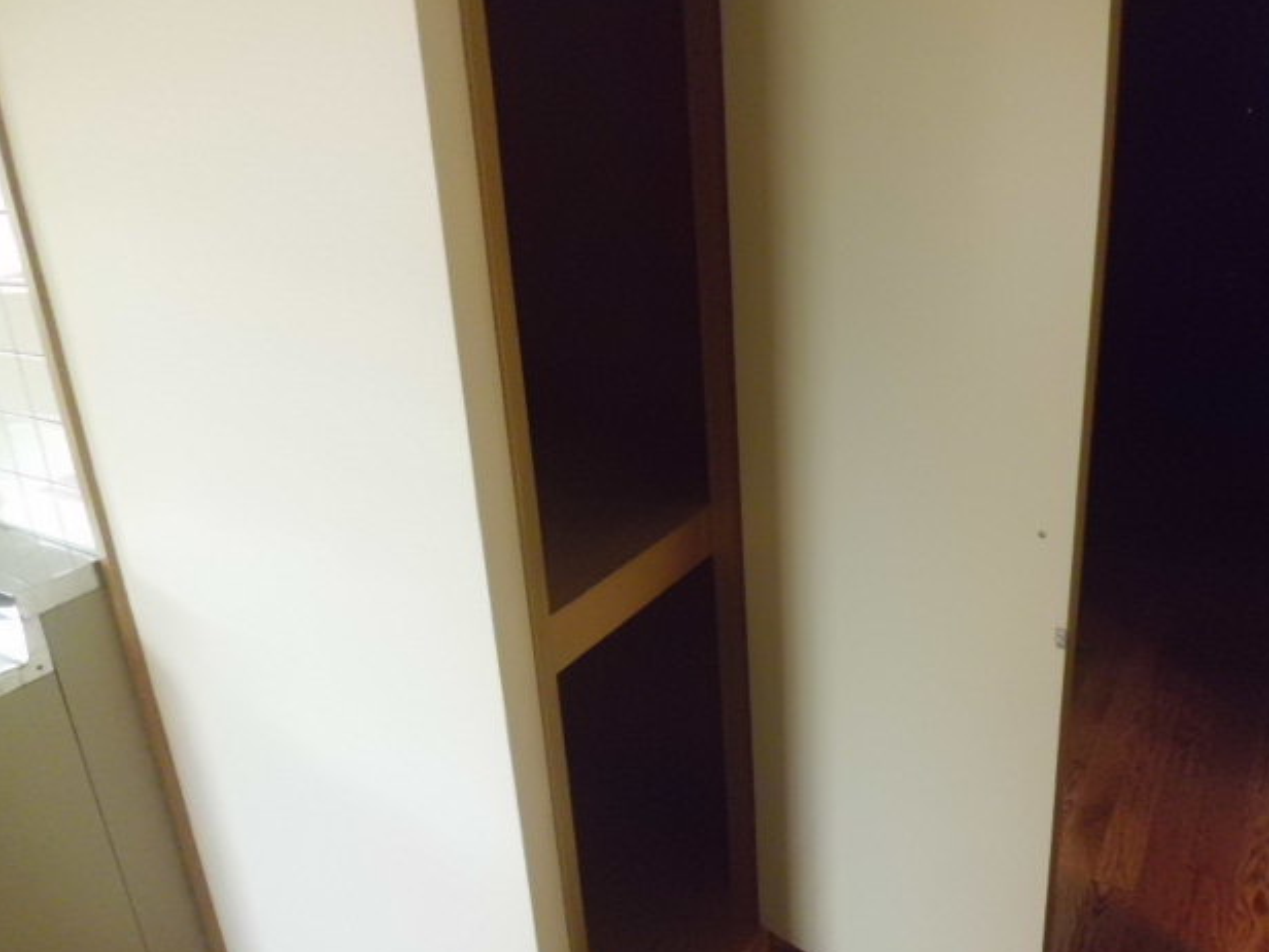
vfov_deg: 51.4
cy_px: 470
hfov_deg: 65.3
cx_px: 655
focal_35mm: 27
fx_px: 990
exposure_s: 1/60
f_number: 2.8
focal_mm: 4.7
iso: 400
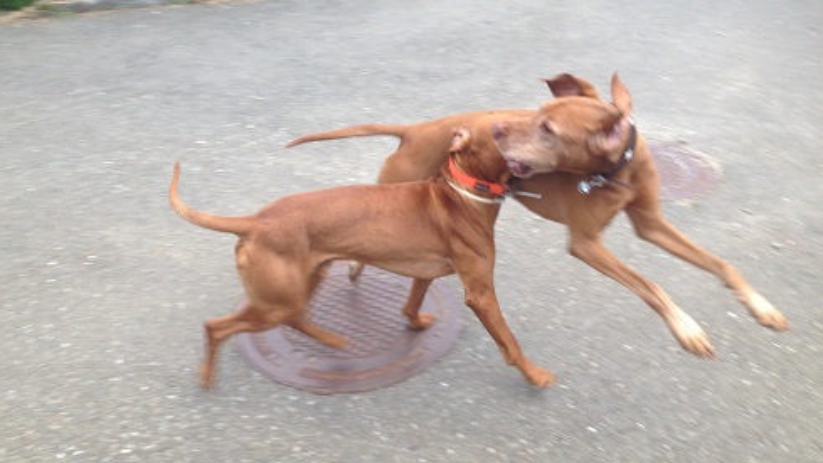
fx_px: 851
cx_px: 406
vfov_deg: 30.3
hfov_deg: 51.6
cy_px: 168
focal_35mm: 39
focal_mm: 4.28
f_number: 2.4
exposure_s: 1/120
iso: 80
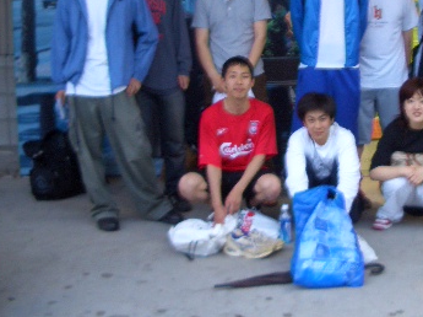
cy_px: 64
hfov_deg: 29.3
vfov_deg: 22.3
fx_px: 793
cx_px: 327
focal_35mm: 65
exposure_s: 1/10
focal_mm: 5.8
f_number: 2.6
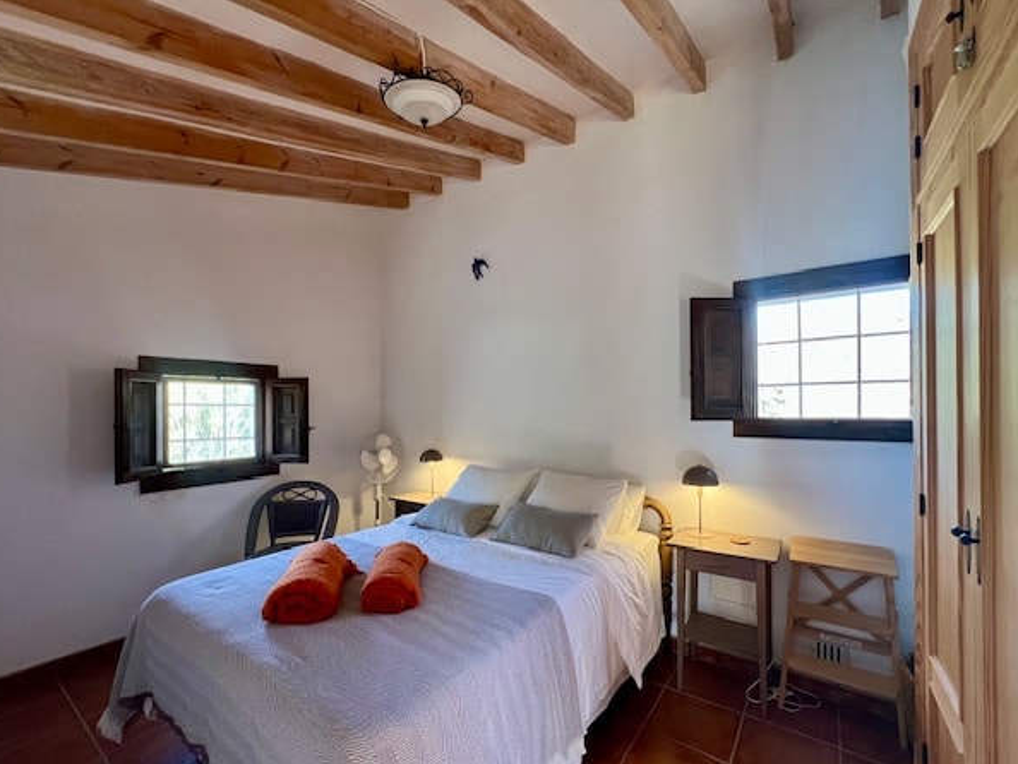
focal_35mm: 14
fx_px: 412
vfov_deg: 85.6
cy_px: 409
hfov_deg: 102.0
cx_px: 511
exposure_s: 1/99
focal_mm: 1.57
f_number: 1.8
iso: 250
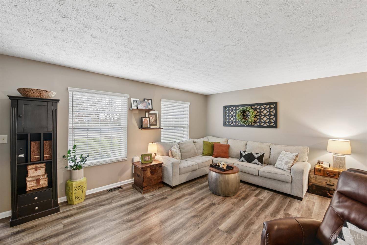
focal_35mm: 14
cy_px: 122
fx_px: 143
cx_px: 184
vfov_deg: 81.2
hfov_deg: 104.3
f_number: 8
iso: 400
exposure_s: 1/10
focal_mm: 14
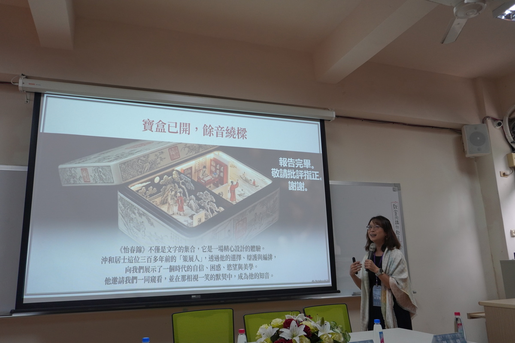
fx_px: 408
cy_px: 172
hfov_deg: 64.6
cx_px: 258
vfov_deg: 45.7
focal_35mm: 28
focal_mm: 19
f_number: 4
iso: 500
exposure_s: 1/160
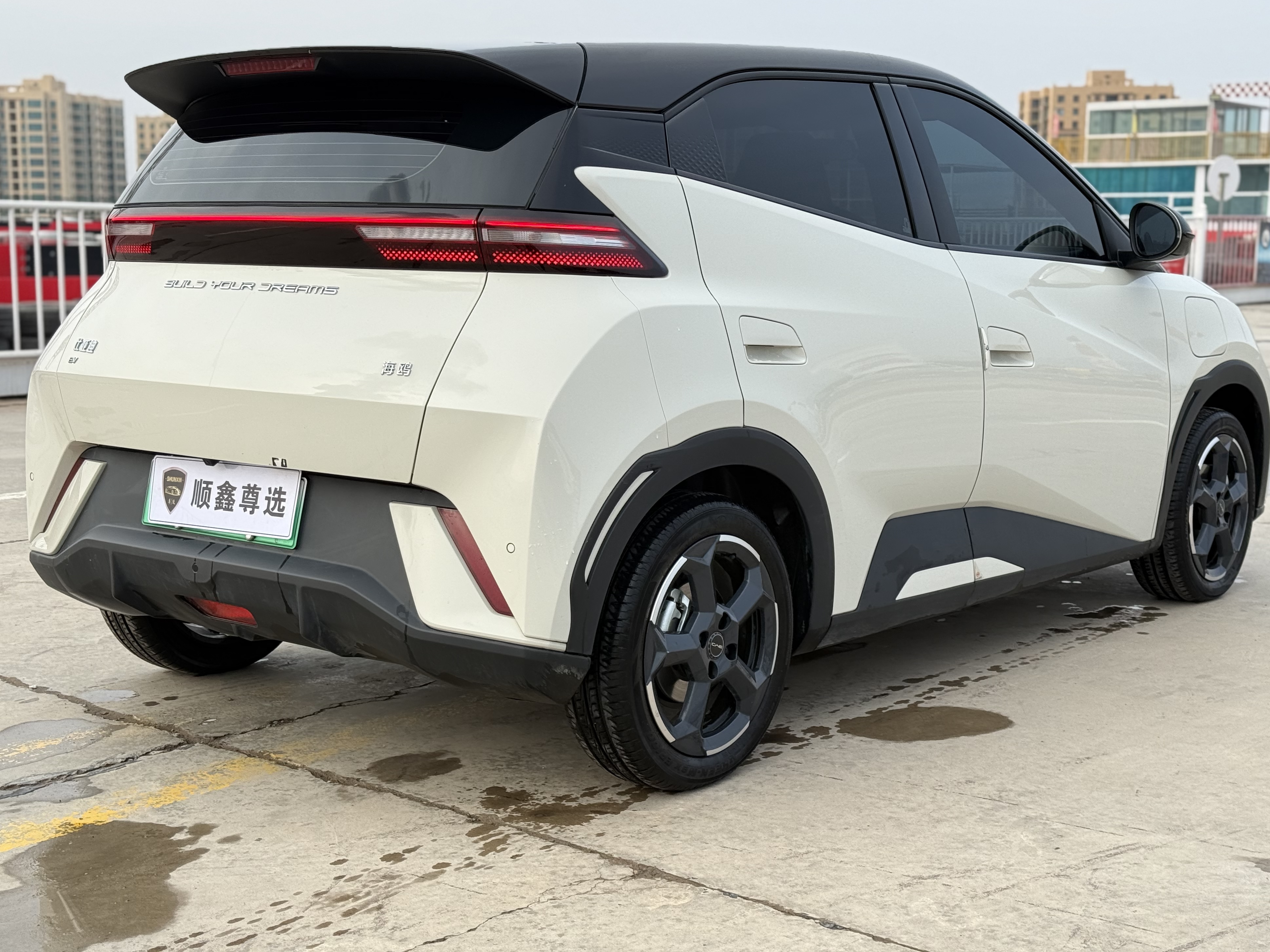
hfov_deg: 38.2
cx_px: 640
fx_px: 1834
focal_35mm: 50
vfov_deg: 29.1
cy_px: 457
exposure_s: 1/987
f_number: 1.78
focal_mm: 6.76
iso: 100
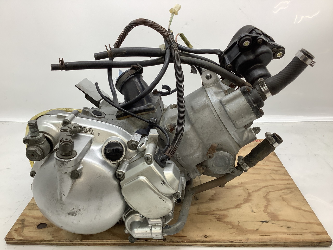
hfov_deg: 58.4
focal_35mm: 31
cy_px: 125
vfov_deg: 45.4
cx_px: 166
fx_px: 298
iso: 64
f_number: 2.4
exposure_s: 1/120
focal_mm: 3.3
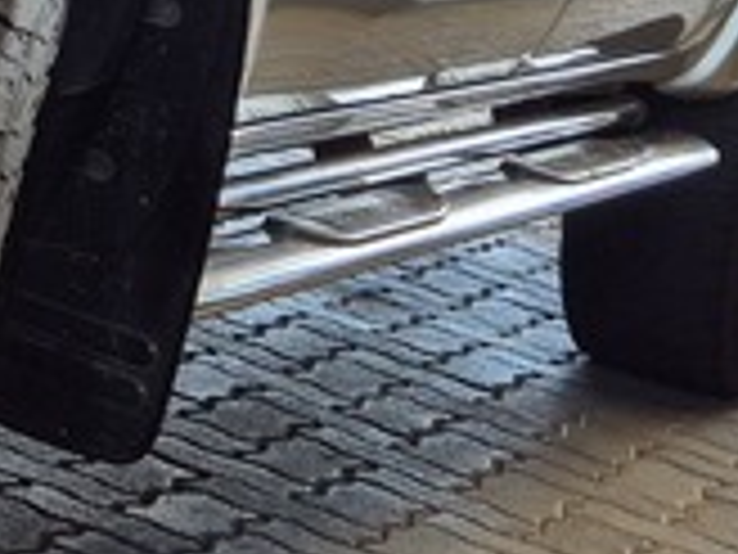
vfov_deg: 10.0
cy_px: -257
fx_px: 3070
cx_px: -657
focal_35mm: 144
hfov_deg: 12.4
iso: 25
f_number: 1.8
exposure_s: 1/387
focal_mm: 5.4
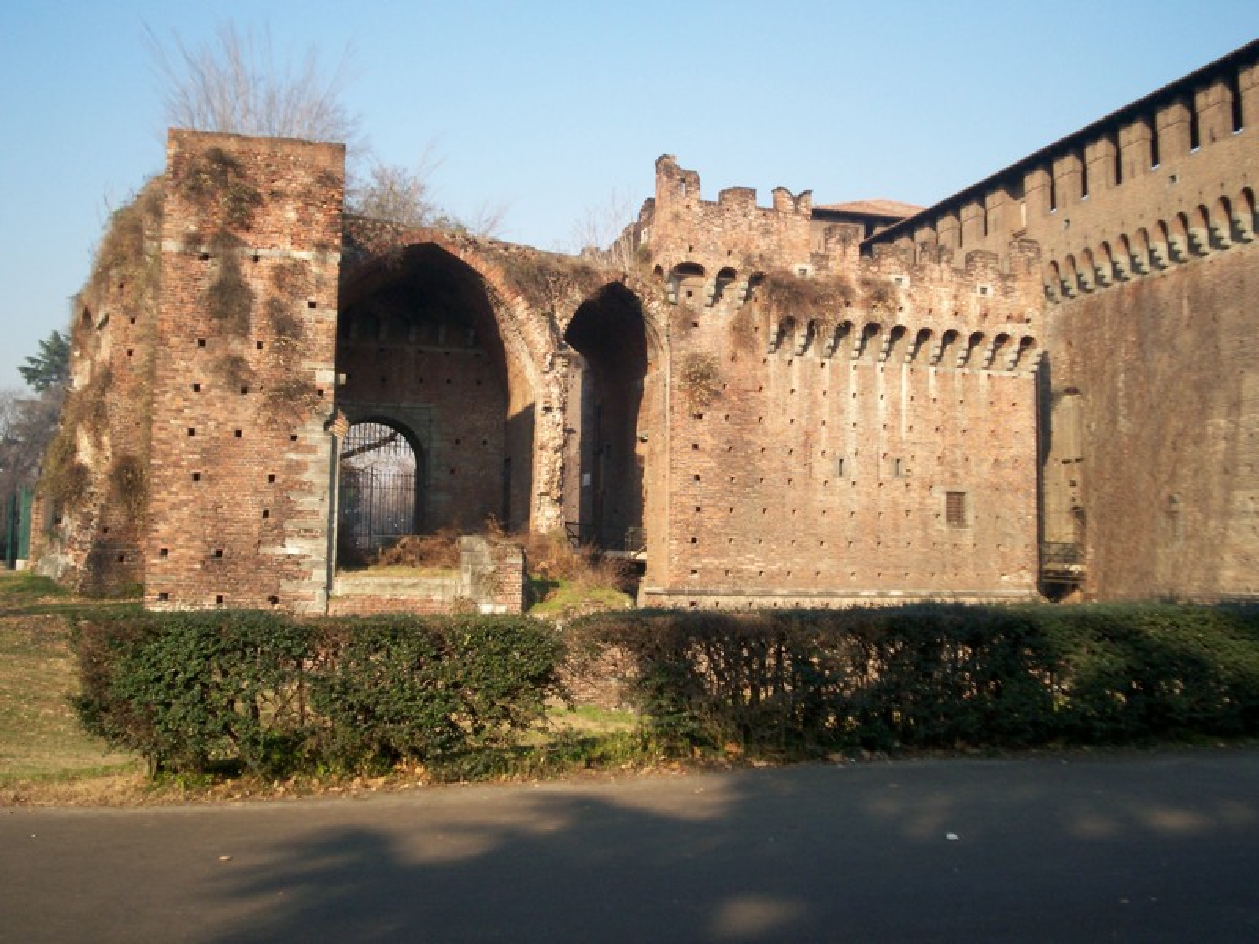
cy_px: 472
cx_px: 630
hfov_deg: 51.4
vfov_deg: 39.7
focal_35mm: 36
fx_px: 1309
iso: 100
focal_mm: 5.9
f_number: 4.5
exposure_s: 1/272
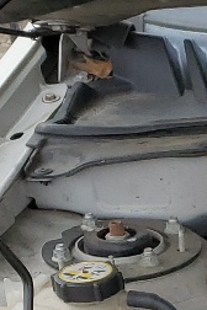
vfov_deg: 11.3
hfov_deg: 7.0
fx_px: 1483
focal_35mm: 172
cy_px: 519
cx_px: 668
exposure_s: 1/588
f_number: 1.5
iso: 50
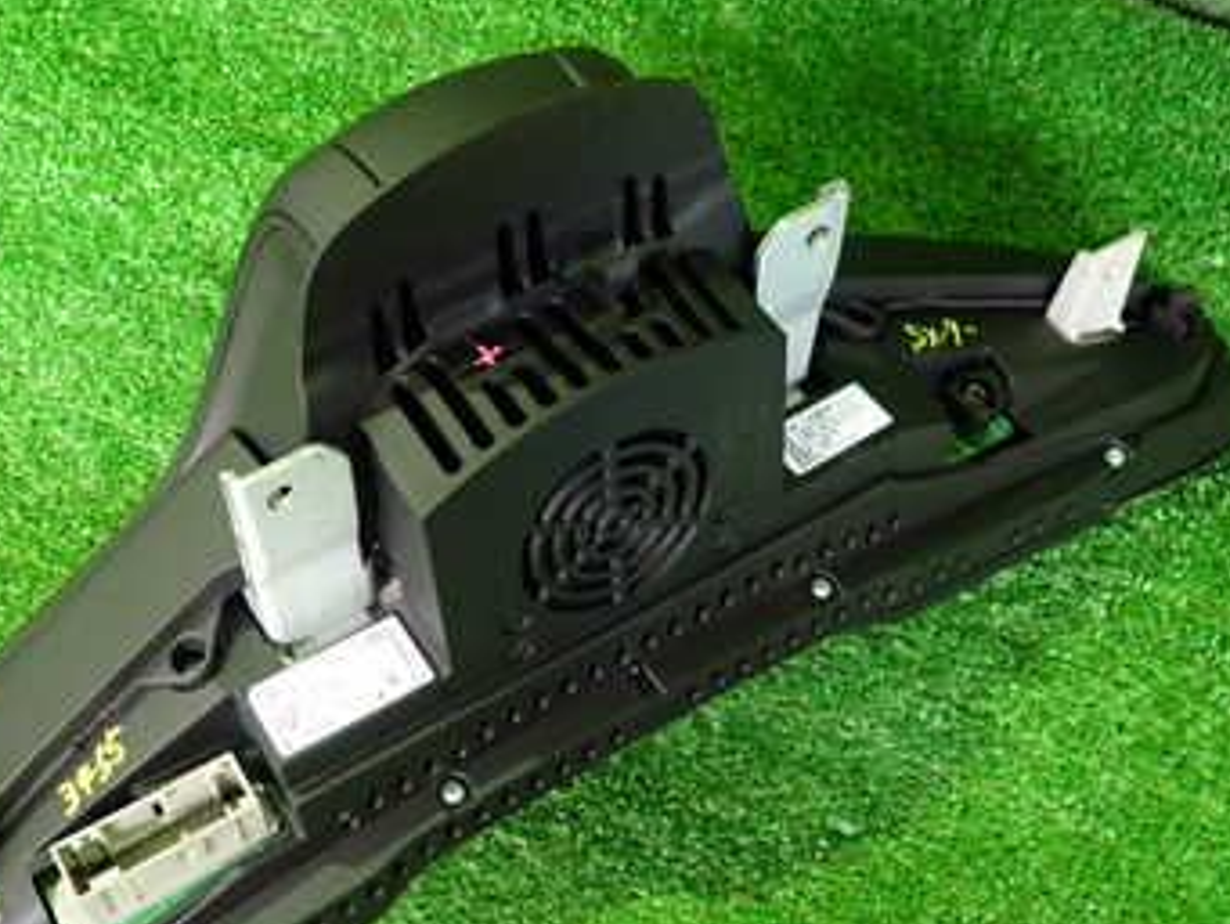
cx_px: 451
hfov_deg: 42.6
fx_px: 1564
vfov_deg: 32.8
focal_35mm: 44
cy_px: 552
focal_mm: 4.5
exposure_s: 1/30
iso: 640
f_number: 2
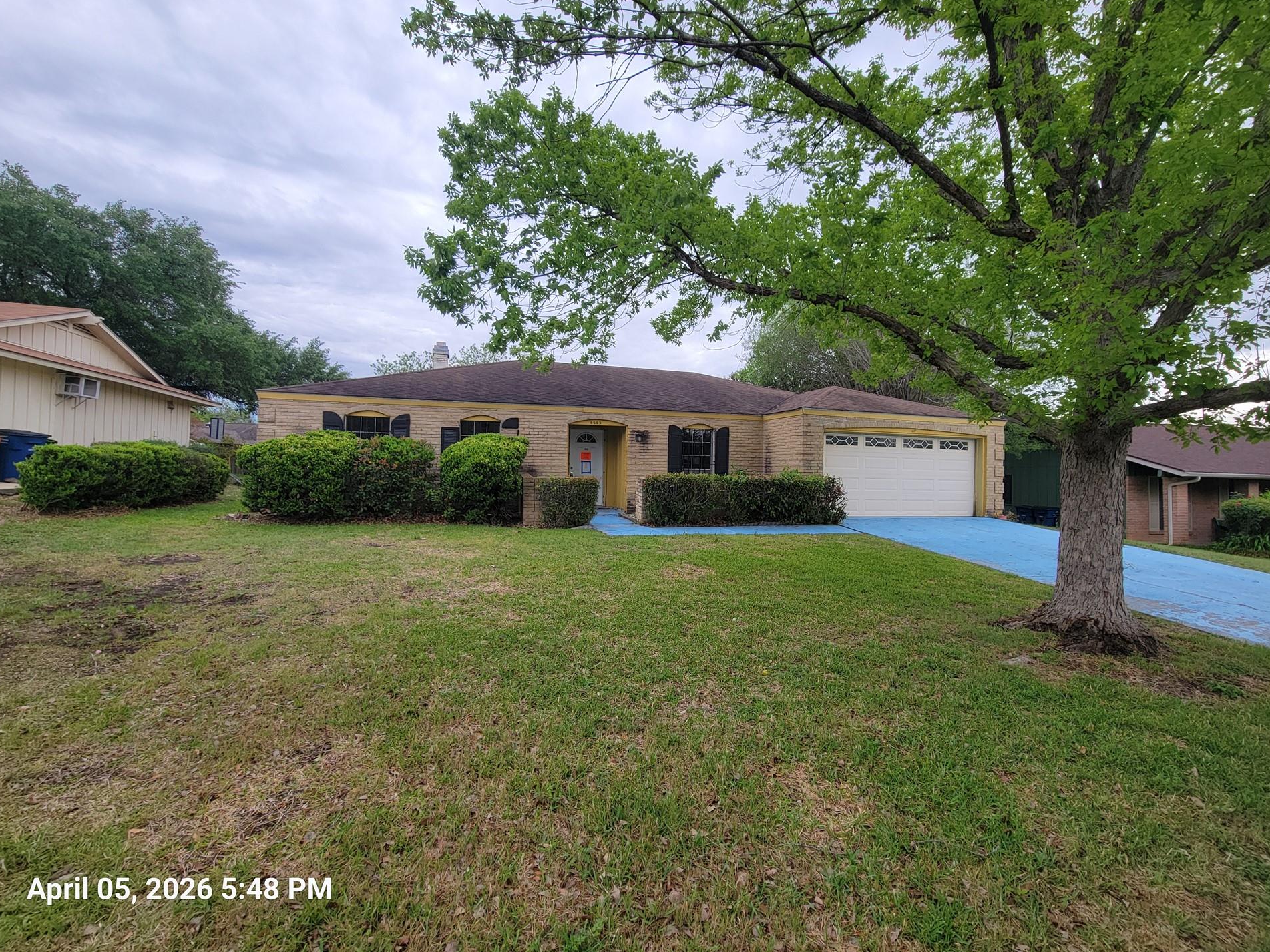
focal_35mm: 14
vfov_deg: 85.6
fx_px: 514
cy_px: 458
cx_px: 646
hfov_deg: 102.1
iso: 50
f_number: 2.2
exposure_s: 1/671
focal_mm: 2.2
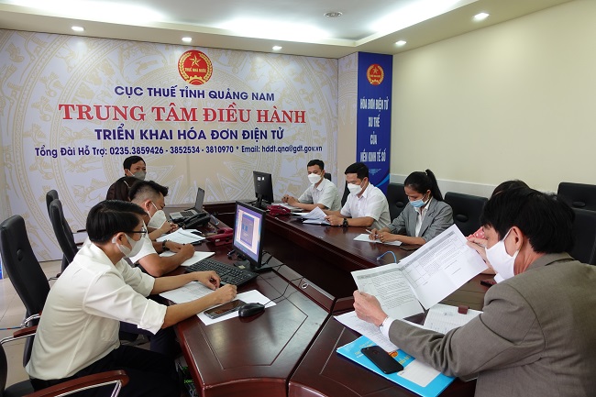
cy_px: 198
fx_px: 397
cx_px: 298
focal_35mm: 24
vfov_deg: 53.1
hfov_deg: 73.8
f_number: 1.8
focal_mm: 9.4
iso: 160
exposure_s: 1/30
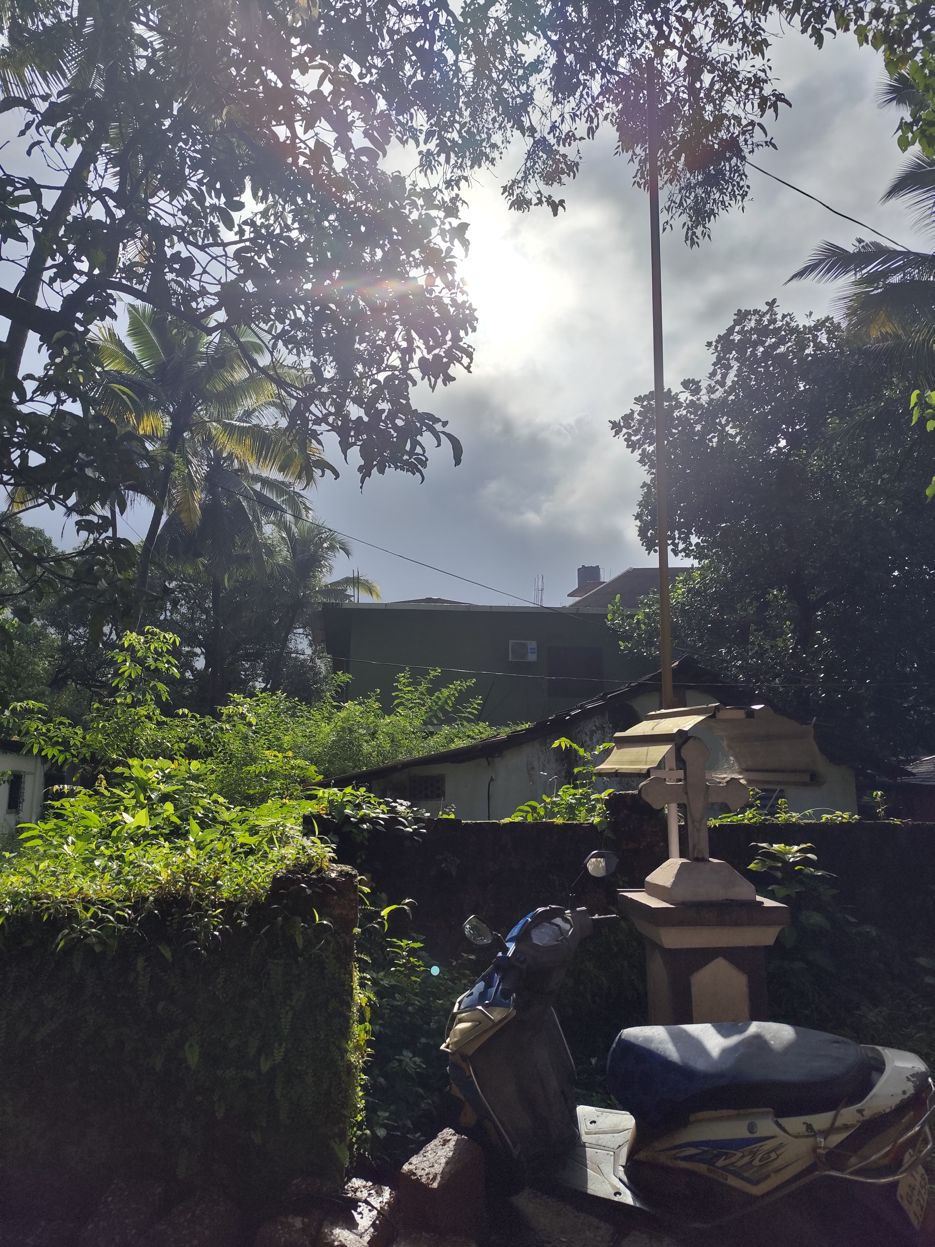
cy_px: 624
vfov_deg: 73.9
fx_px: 828
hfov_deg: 58.9
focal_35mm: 23
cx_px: 468
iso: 50
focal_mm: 6.19
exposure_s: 1/2529
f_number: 1.65
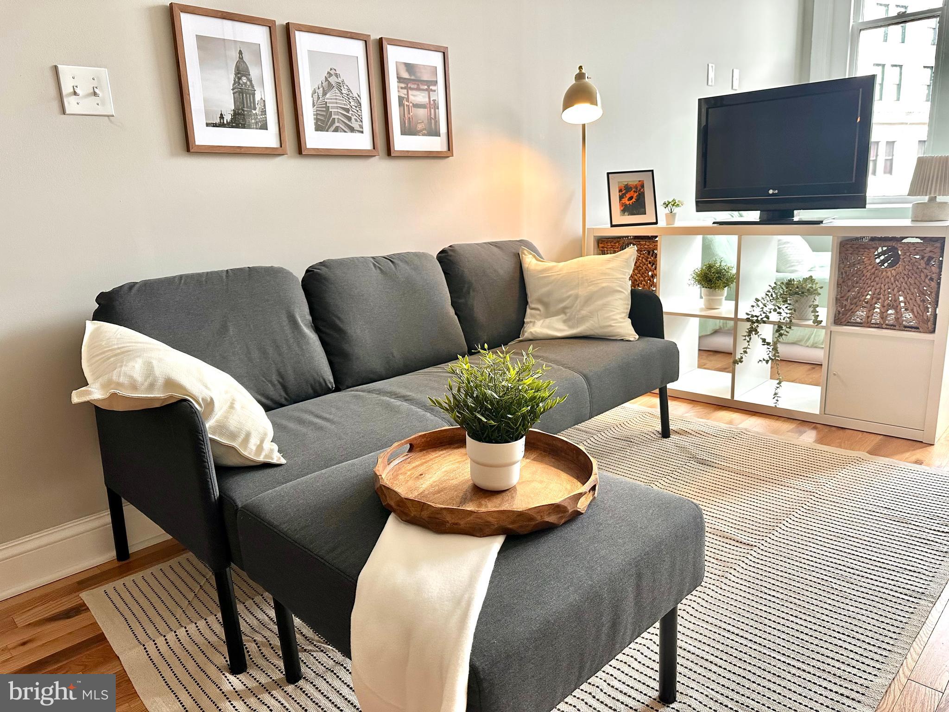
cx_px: 474
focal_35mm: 24
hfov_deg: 71.6
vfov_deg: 56.8
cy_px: 356
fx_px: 658
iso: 200
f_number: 1.78
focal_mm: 6.86
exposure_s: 1/121
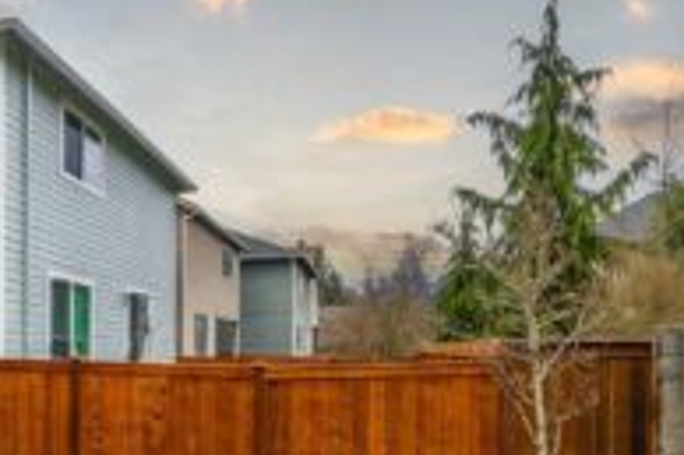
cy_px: 383
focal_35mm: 33
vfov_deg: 38.0
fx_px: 626
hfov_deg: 51.3
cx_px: 81
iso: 80
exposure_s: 1/60
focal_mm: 16
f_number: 7.1
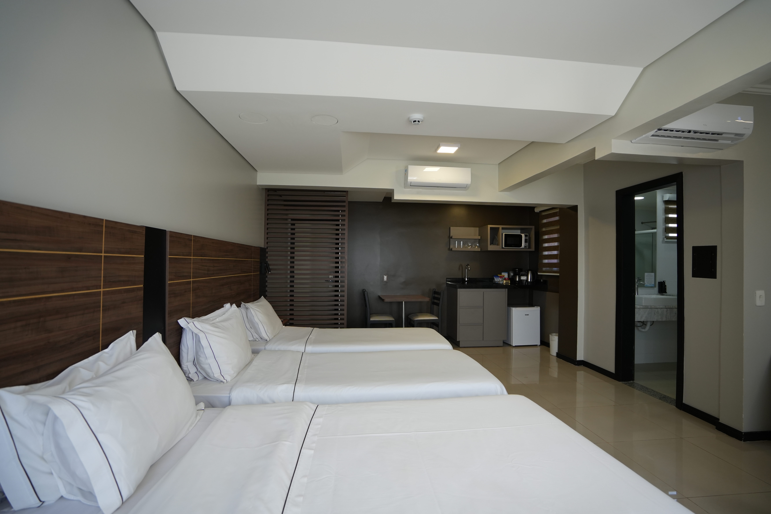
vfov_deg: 73.7
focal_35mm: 16
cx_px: 386
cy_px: 257
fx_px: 343
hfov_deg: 96.7
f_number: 4
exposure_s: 1/160
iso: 640
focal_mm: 16
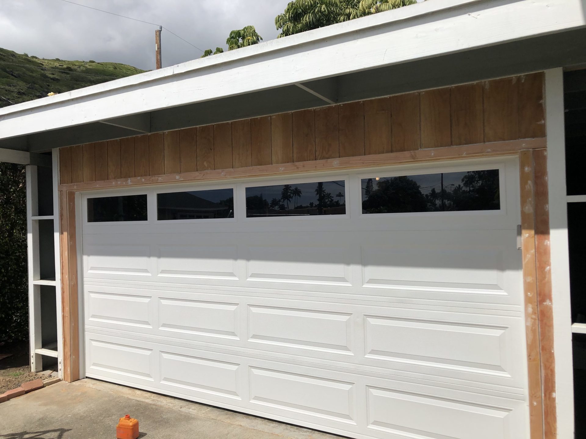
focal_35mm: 28
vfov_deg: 49.7
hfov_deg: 63.4
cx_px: 293
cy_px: 220
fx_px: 474
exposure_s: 1/4808
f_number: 1.8
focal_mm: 3.99
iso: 20
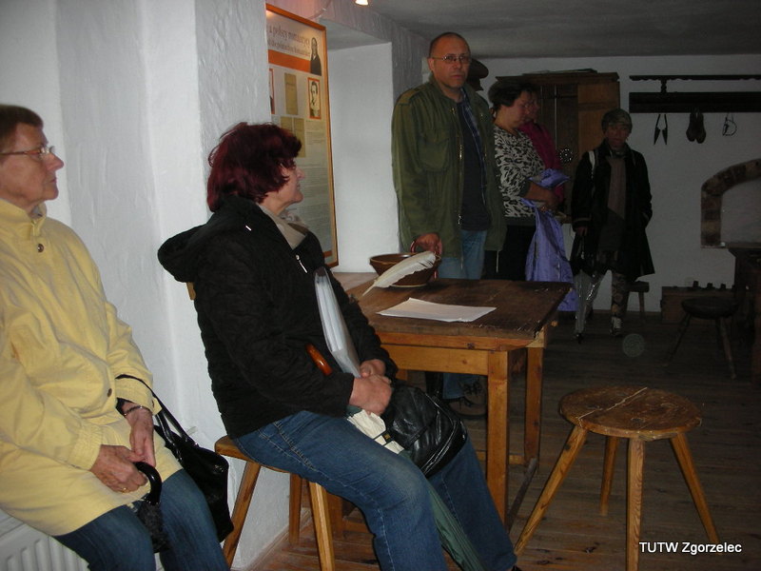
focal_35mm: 35
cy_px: 286
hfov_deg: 52.6
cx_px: 380
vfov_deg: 40.7
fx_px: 769
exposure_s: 1/60.1
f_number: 3
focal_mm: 5.8
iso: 101
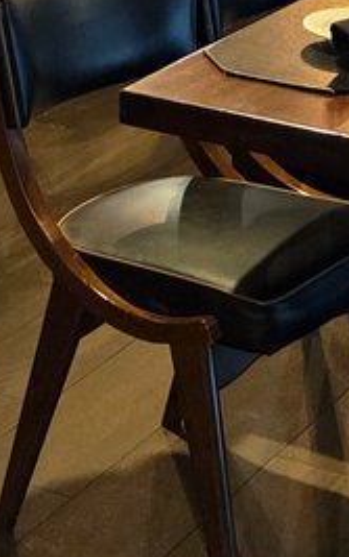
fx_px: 2099
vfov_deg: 14.6
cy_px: -128
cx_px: 179
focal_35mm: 138
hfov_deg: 9.5
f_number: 1.8
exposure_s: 1/60
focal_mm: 5.4
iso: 1600
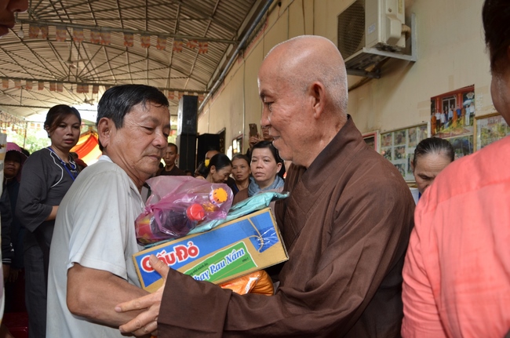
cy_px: 169
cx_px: 255
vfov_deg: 47.8
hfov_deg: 67.5
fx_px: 382
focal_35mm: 27
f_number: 5
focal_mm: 18
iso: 640
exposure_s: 1/250
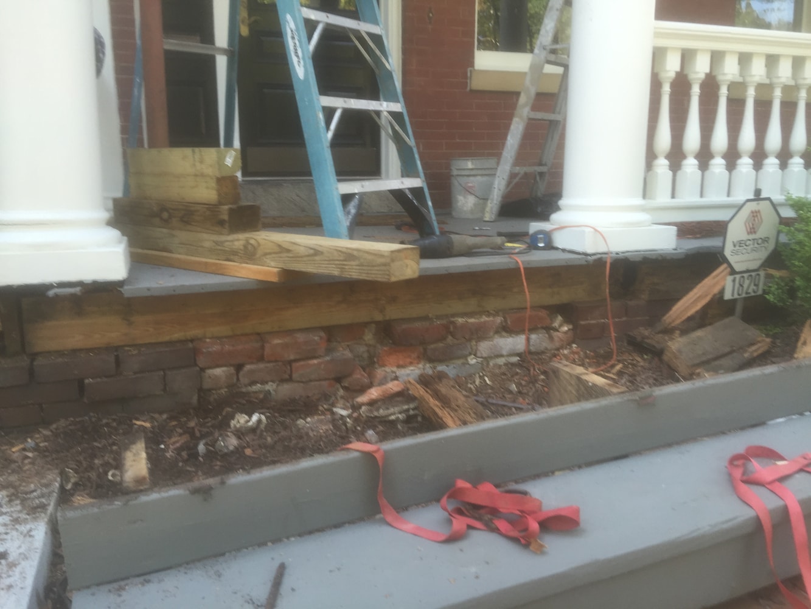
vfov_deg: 48.2
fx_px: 679
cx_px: 406
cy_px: 304
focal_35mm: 29
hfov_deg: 61.7
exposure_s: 1/60
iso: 32
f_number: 2.2
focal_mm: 4.15
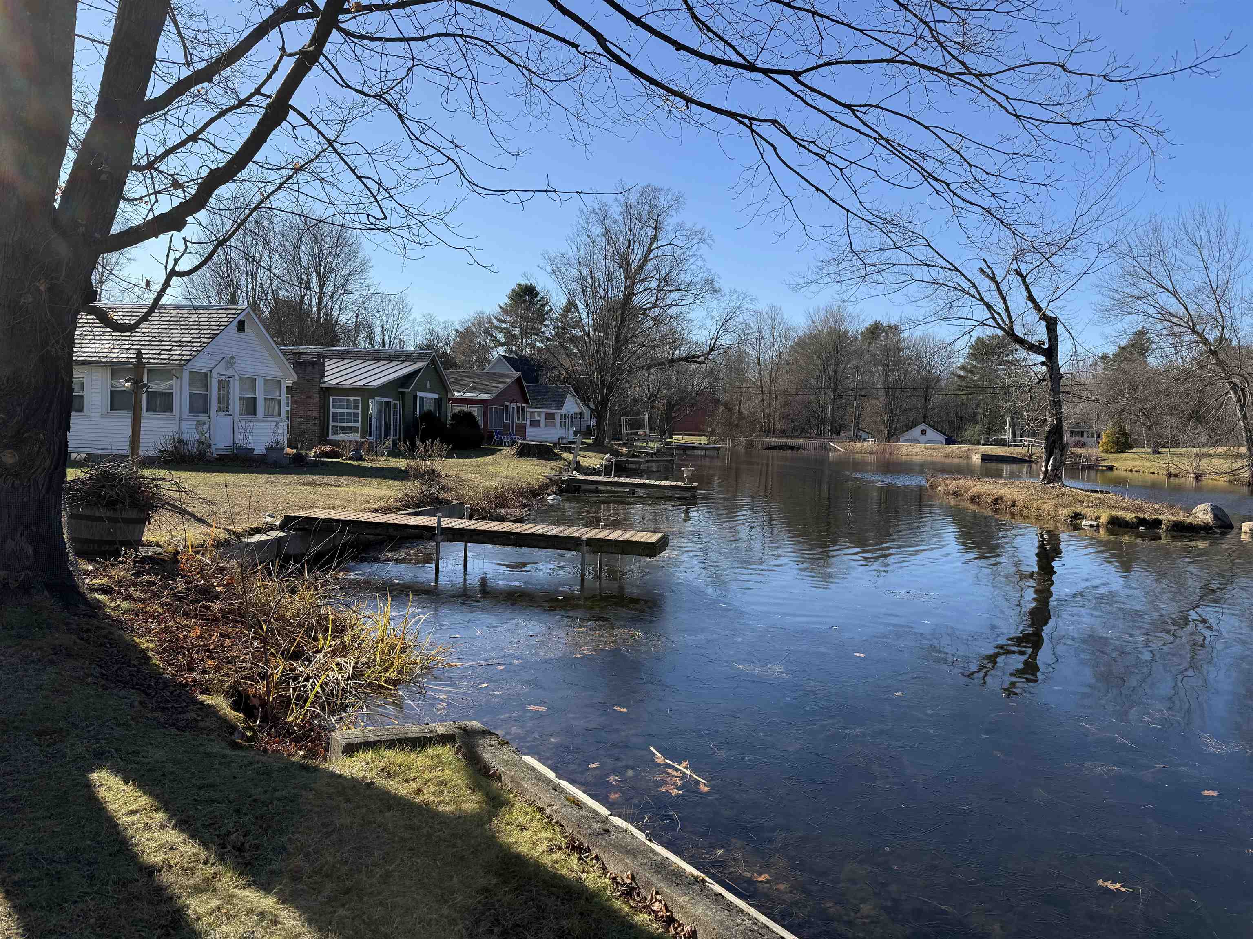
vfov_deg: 56.8
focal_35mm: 24
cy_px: 470
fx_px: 869
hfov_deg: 71.6
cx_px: 626
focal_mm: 6.76
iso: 80
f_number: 1.78
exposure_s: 1/3145
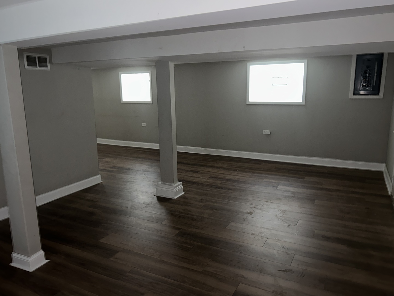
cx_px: 197
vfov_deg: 53.1
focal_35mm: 26
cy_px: 148
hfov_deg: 67.3
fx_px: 296
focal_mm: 5.7
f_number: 1.5
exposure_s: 1/4
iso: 125
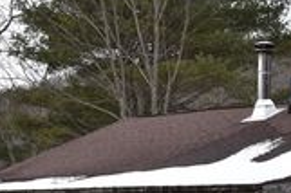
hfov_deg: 14.6
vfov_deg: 9.7
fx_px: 1130
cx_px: 213
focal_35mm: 140
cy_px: 198
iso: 110
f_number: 8
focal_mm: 30
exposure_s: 1/250
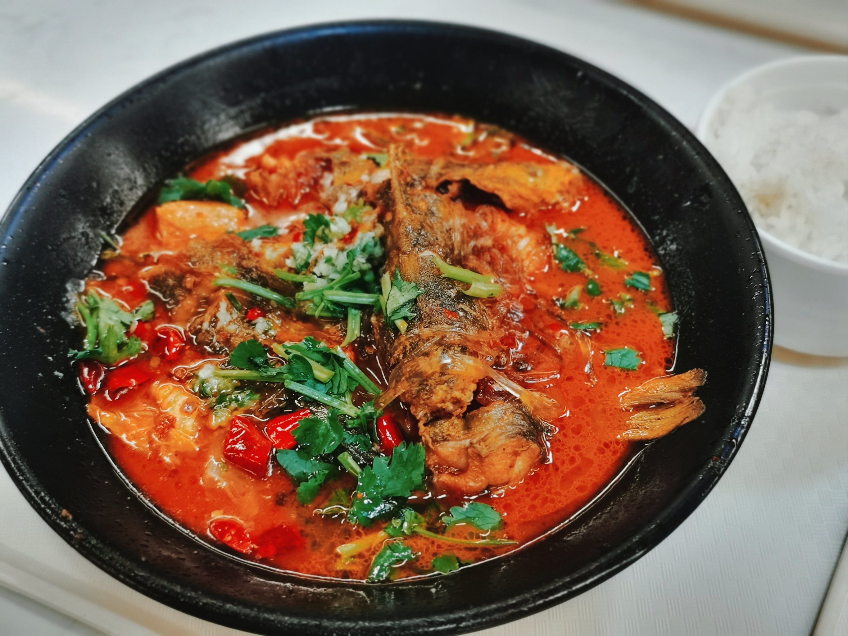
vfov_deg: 31.5
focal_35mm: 46
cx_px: 424
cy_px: 318
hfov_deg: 41.2
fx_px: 1127
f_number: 4
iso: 250
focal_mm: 5.56
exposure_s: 1/556
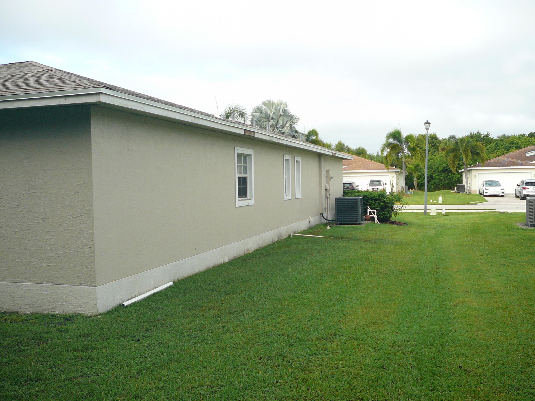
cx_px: 268
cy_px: 200
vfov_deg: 40.7
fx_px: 541
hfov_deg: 52.6
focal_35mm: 35
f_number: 2.8
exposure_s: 1/400
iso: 80
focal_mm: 5.2
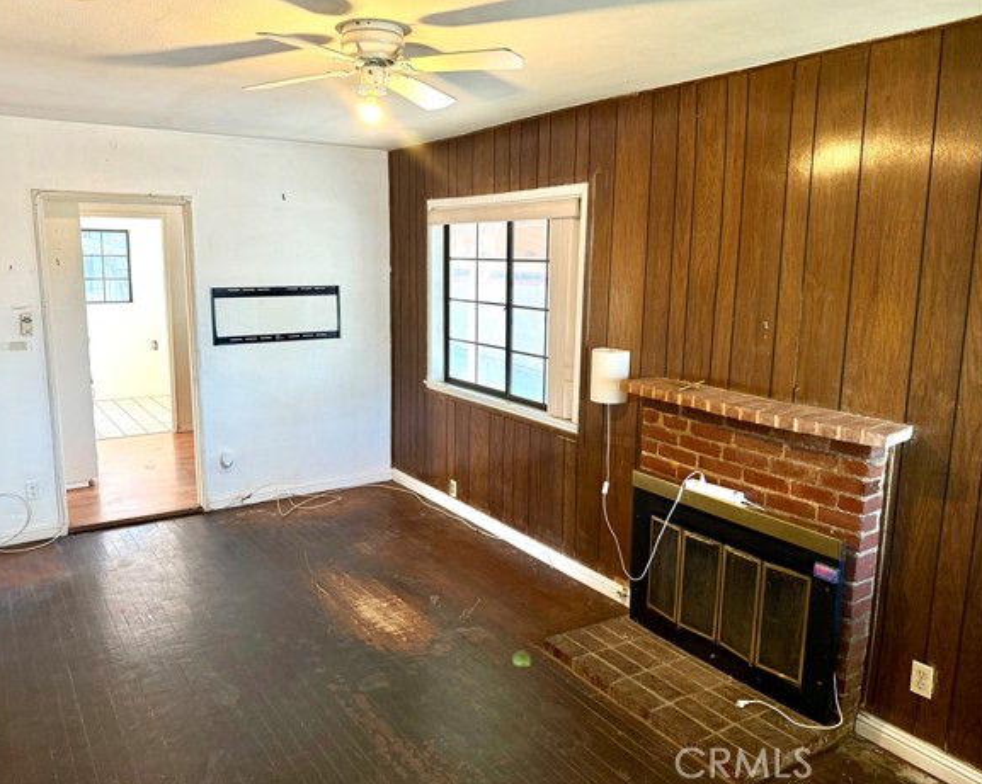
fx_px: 755
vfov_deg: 54.9
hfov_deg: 65.9
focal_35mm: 26
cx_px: 446
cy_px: 379
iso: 200
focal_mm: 6.76
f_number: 1.78
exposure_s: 1/60
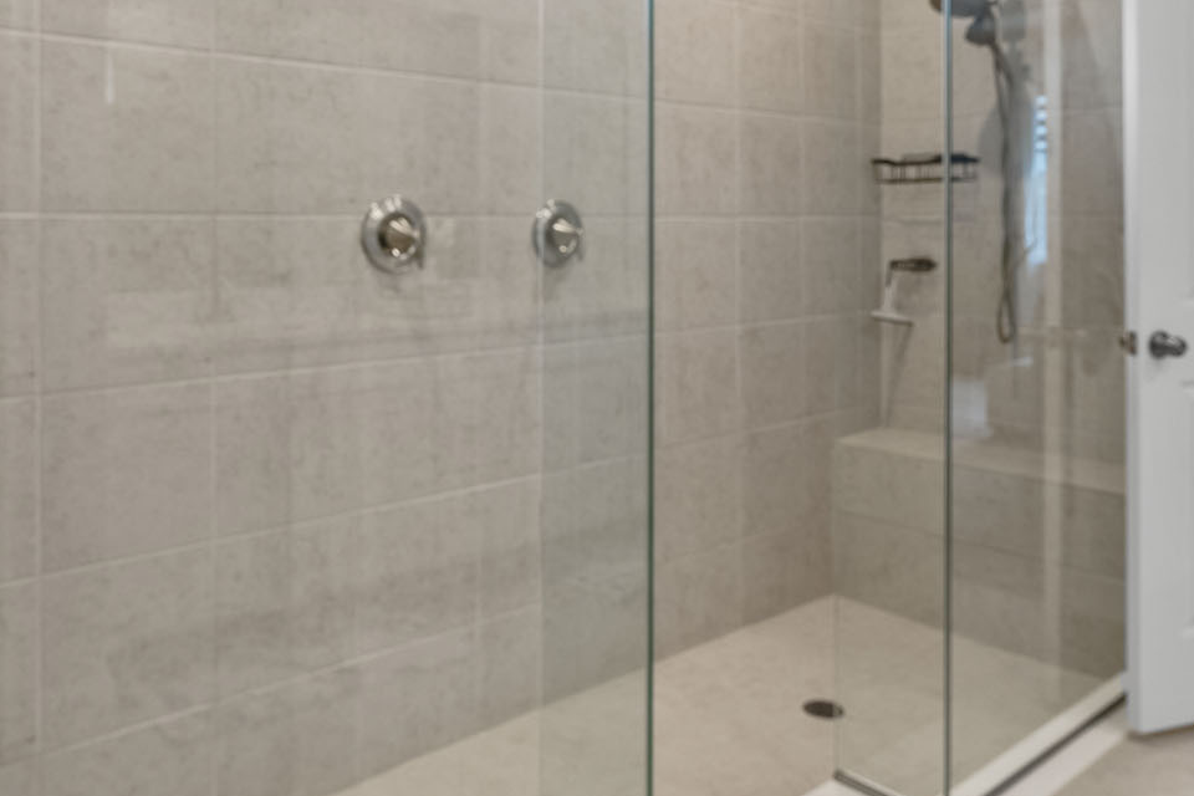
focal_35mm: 30
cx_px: 551
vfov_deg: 42.4
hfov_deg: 61.9
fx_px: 995
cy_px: 208
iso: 400
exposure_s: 1/1.67
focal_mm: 16
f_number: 9
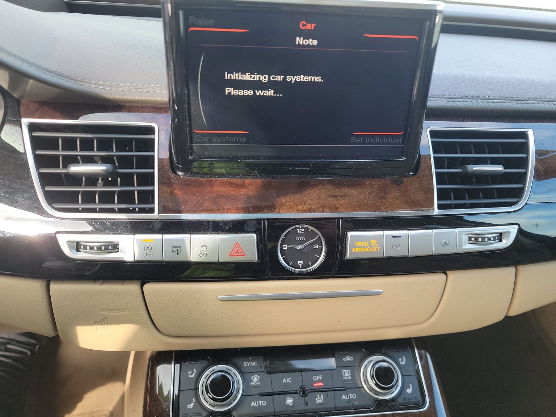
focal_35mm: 25
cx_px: 277
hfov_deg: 69.4
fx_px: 402
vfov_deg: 54.9
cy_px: 212
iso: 72
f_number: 1.8
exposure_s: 1/60
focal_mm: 6.7
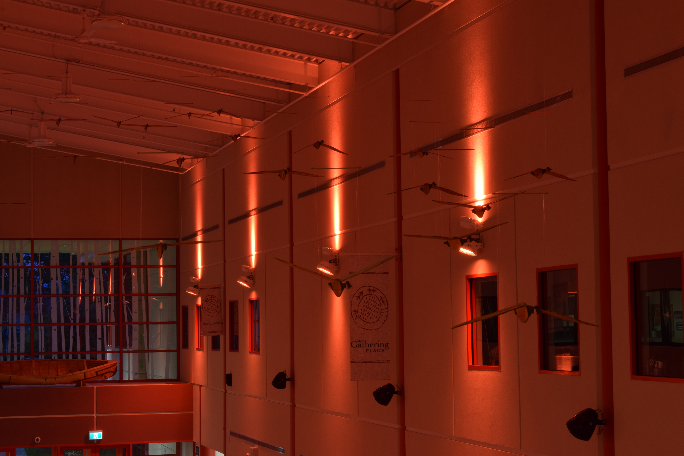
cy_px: 228
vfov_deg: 16.6
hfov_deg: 24.6
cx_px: 342
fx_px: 1568
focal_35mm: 82
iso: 100
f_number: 22
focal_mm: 55
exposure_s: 5
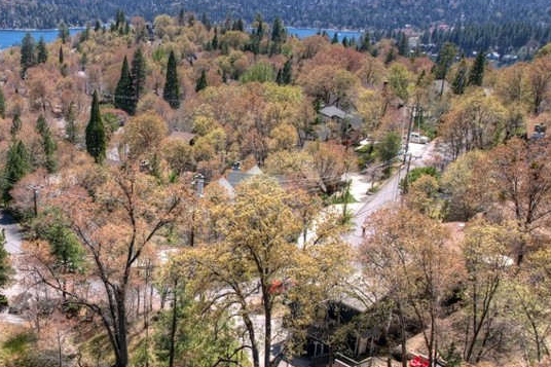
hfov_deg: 44.2
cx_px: 111
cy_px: 272
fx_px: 643
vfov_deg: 31.3
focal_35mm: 42
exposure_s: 1/2000
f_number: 2.8
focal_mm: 8.4
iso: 100
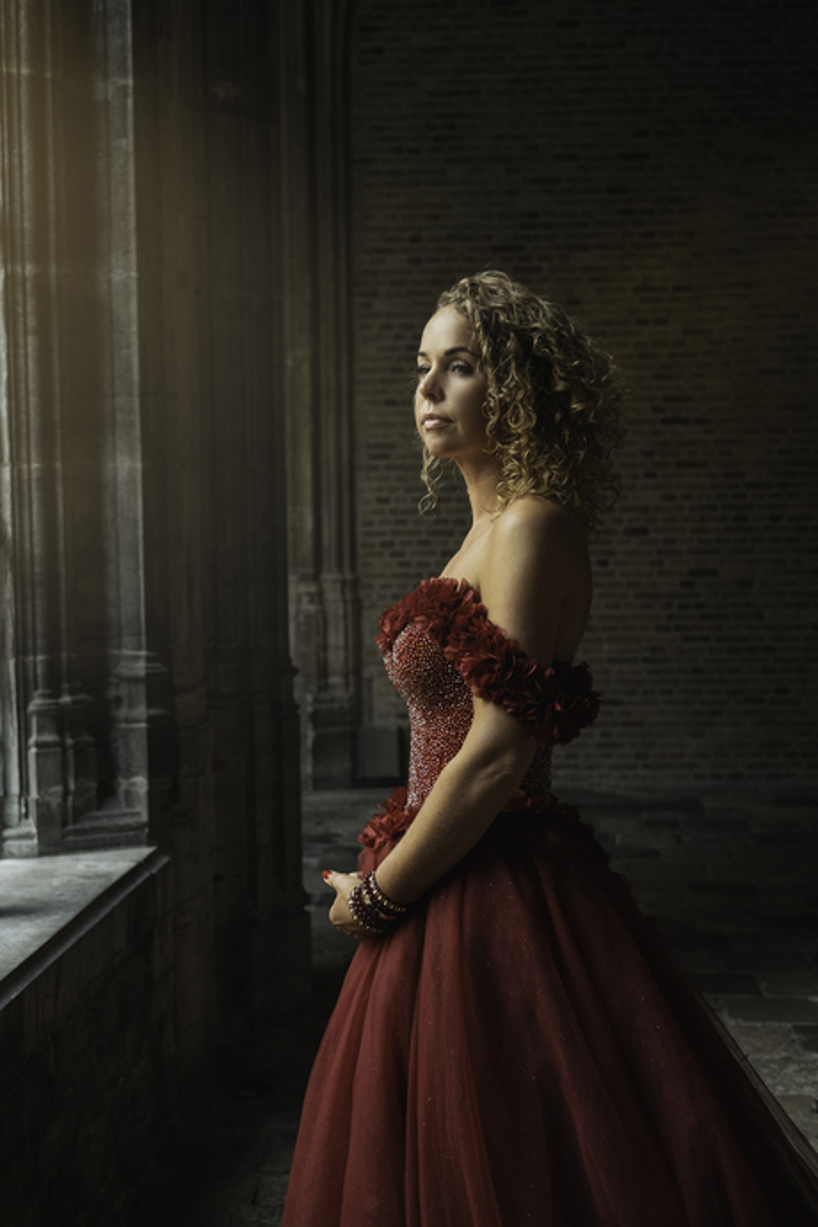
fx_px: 1806
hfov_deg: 25.5
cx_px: 409
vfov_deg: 37.5
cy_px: 614
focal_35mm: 53
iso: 1000
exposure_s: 1/125
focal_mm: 35
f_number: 3.2
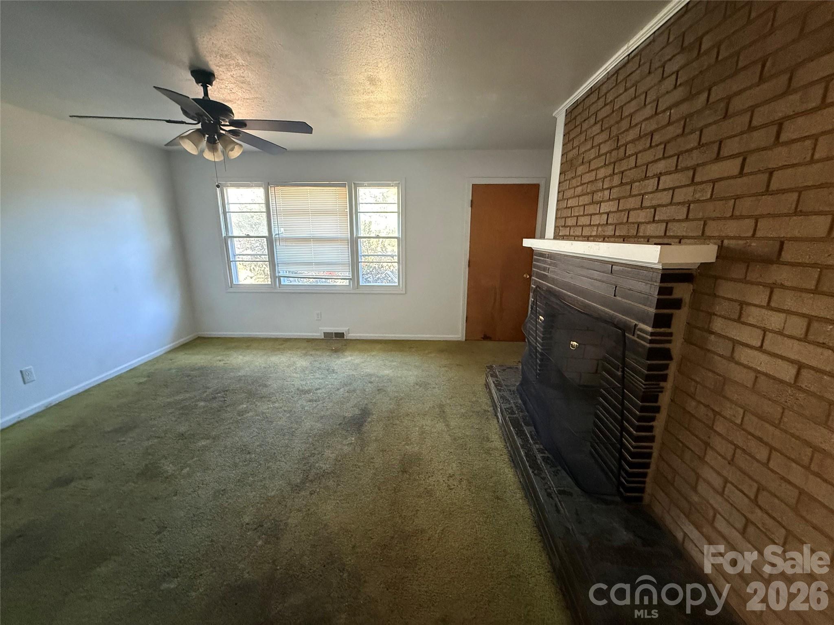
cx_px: 417
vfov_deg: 85.7
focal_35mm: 14
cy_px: 312
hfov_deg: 102.1
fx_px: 337
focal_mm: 2.22
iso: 800
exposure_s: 1/60
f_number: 2.2
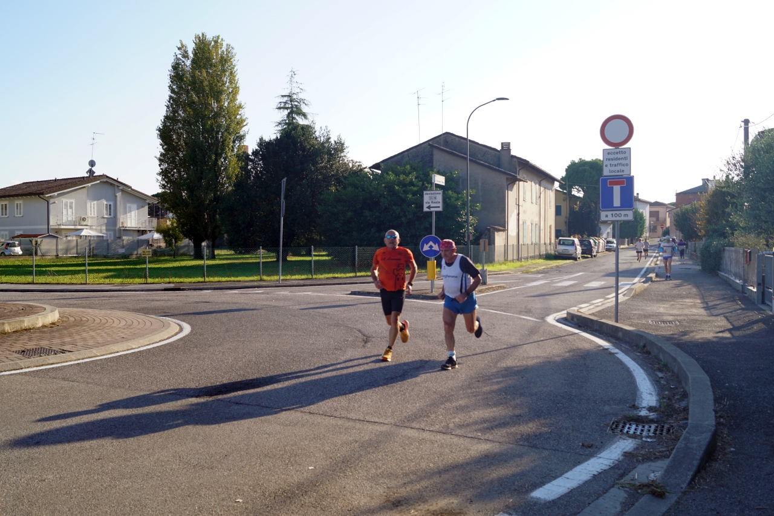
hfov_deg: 57.2
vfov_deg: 40.0
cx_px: 387
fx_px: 709
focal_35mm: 33
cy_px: 258
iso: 100
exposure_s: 1/160
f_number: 6.3
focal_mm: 22
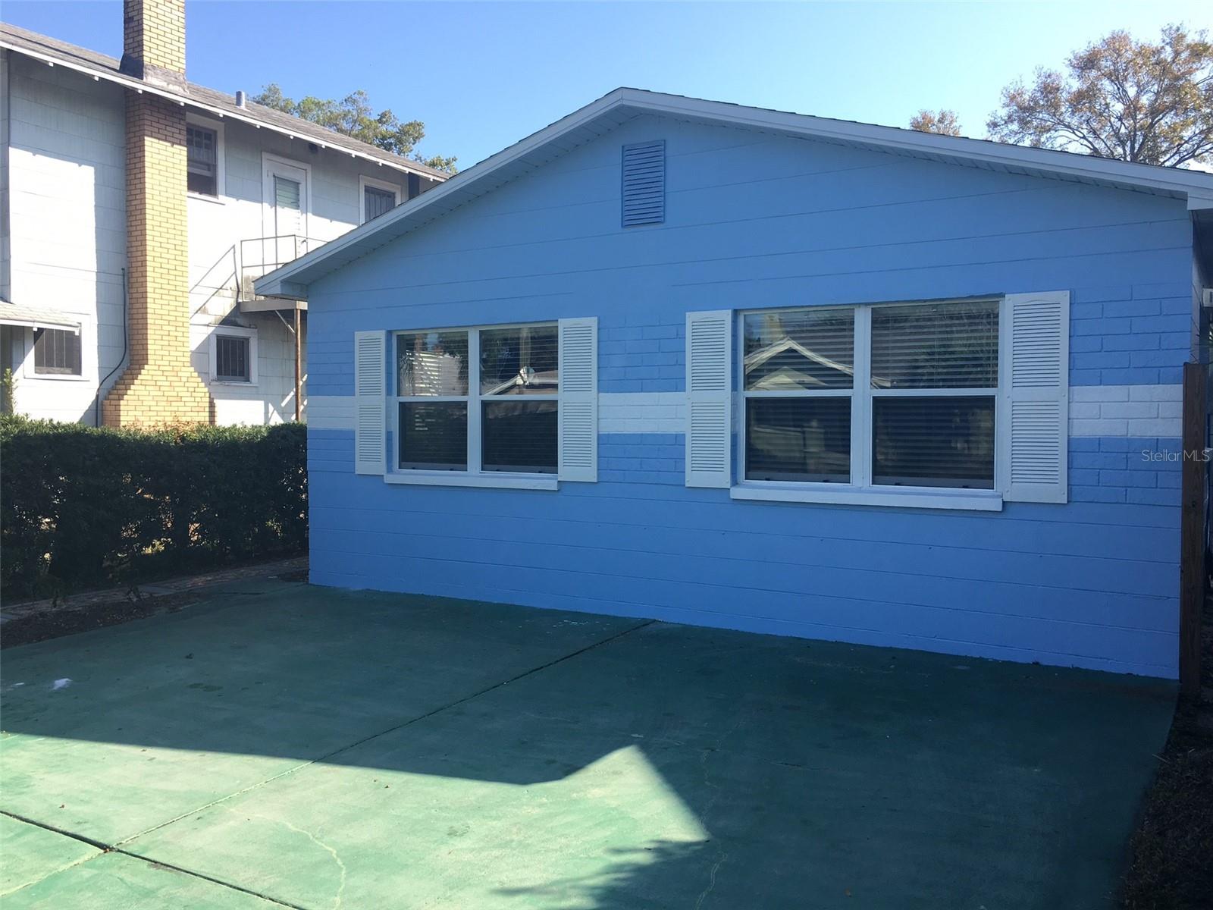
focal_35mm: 29
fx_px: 1016
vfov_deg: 48.2
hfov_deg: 61.7
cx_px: 606
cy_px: 455
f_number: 2.2
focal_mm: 4.15
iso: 25
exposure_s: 1/545
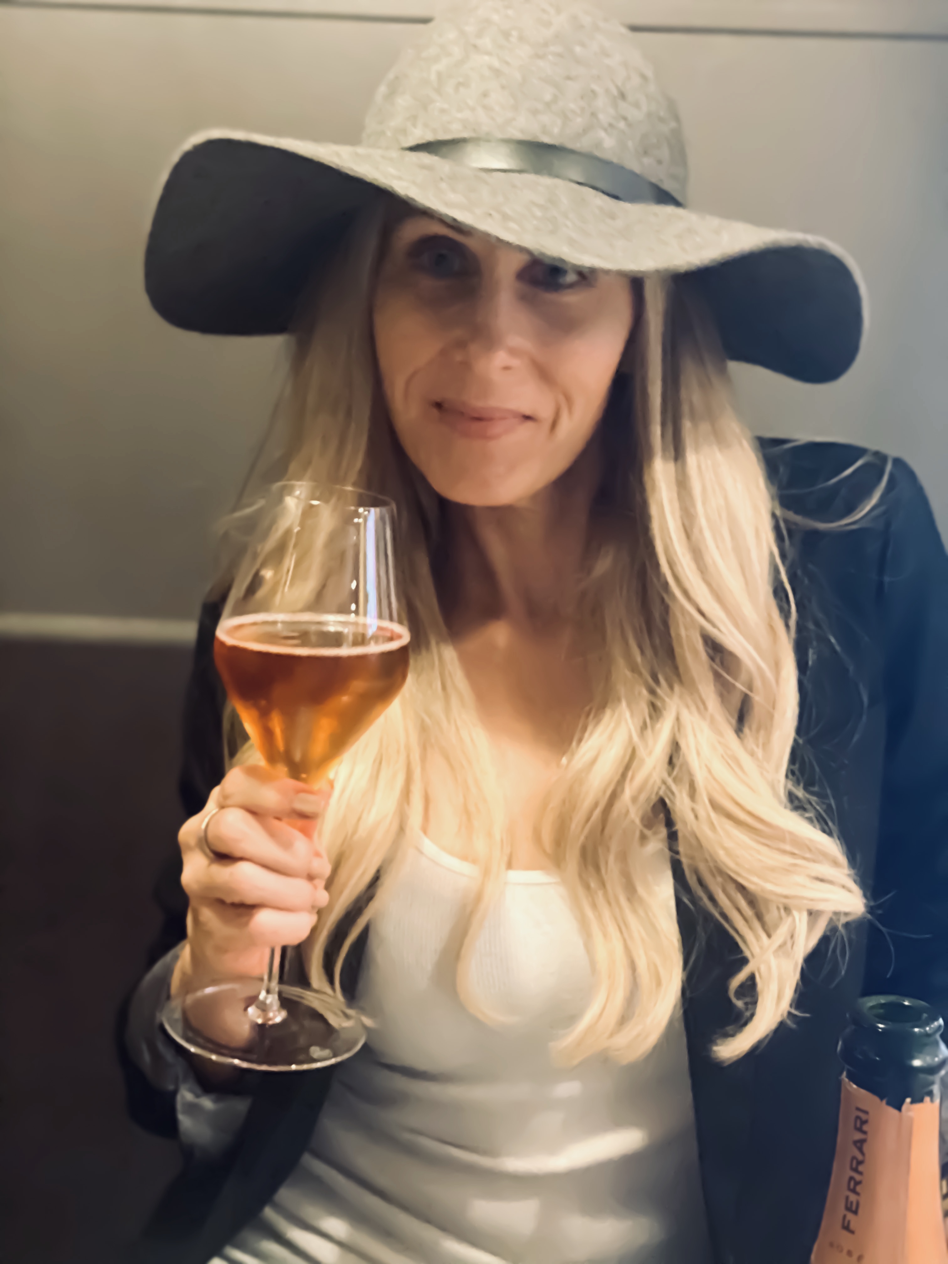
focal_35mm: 52
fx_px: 1899
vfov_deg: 36.8
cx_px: 474
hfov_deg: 28.0
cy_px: 632
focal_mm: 6
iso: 1000
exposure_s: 1/15
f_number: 2
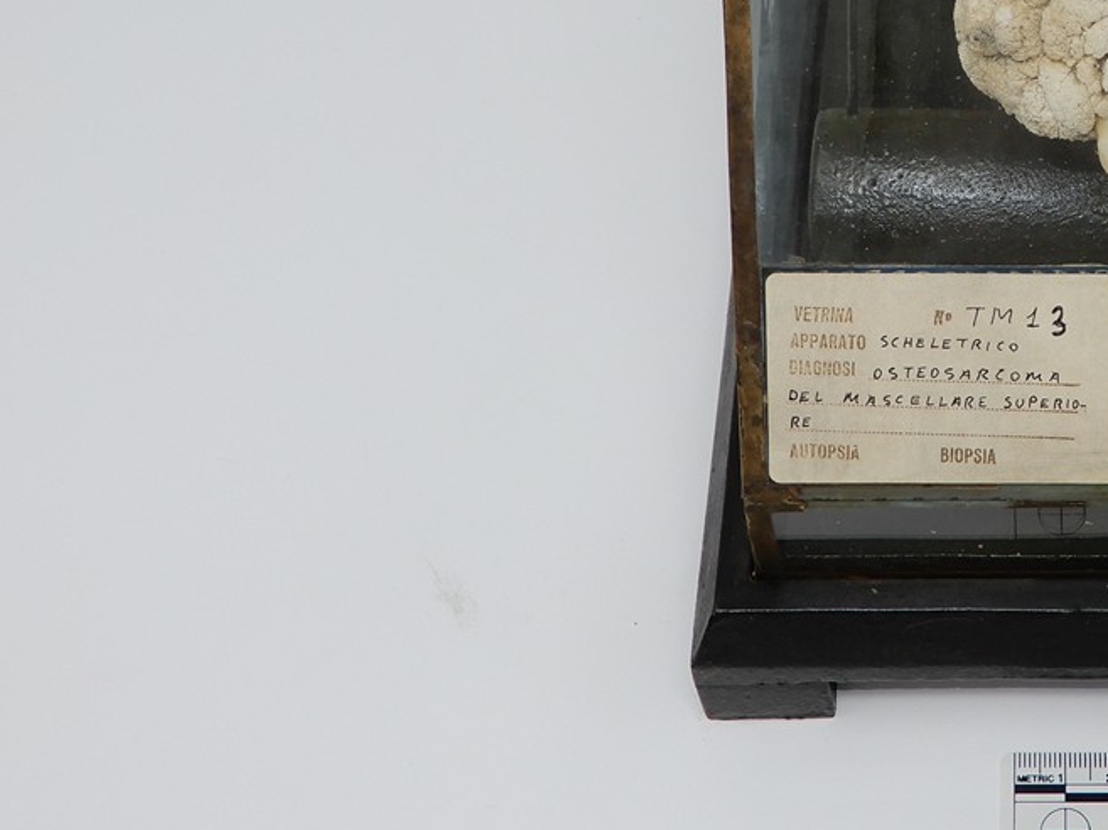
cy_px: 174
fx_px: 2399
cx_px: 1089
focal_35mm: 75
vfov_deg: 19.4
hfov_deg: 24.9
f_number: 4
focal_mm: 6.8
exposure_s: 1/80
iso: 80
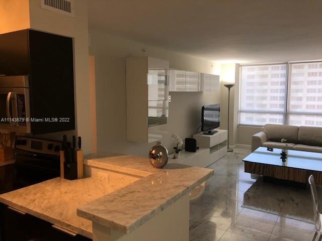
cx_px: 161
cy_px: 120
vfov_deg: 49.7
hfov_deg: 63.4
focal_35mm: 28
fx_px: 260
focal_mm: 4
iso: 20
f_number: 1.8
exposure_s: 1/25
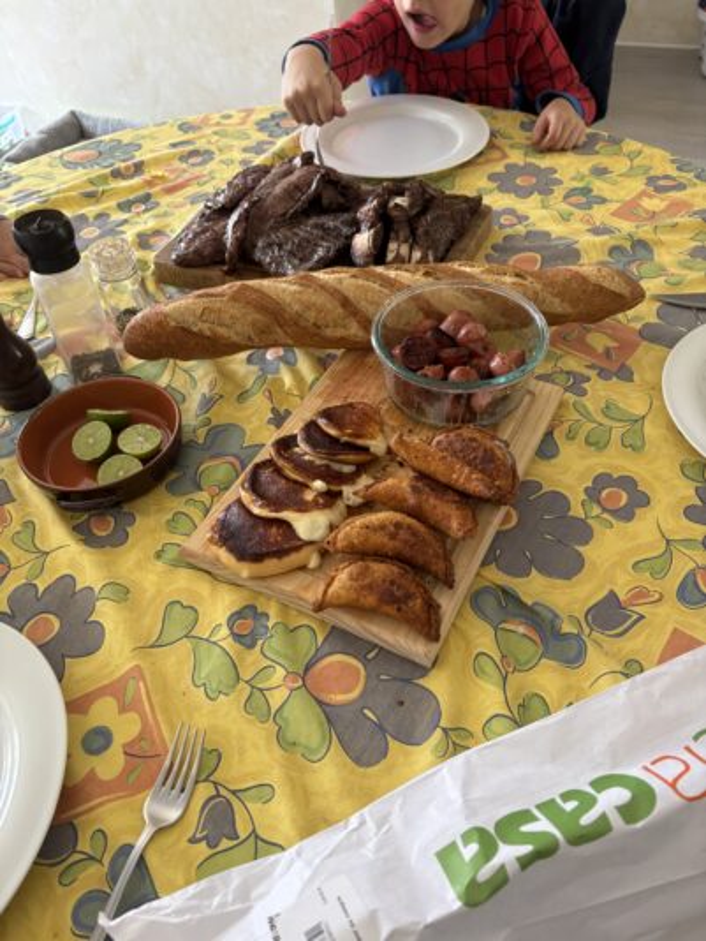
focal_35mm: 26
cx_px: 353
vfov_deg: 67.3
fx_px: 706
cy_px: 470
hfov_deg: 53.1
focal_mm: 5.96
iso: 125
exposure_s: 1/71
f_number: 1.6
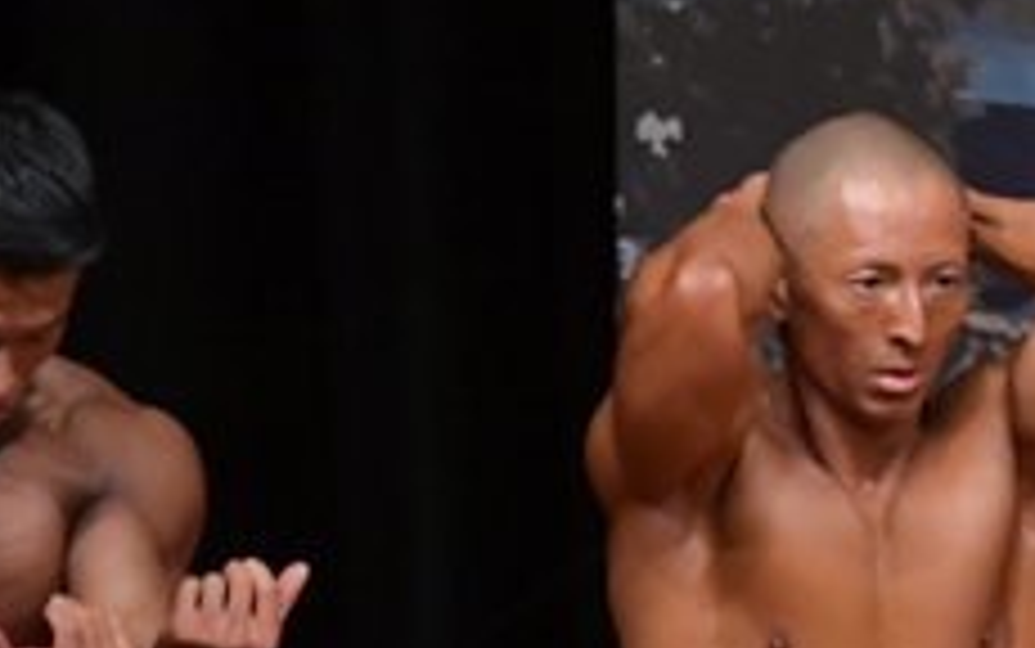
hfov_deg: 2.0
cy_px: 900
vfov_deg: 1.3
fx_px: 29068
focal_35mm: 1030
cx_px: 1433
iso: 5000
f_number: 5.6
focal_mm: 200
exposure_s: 1/400
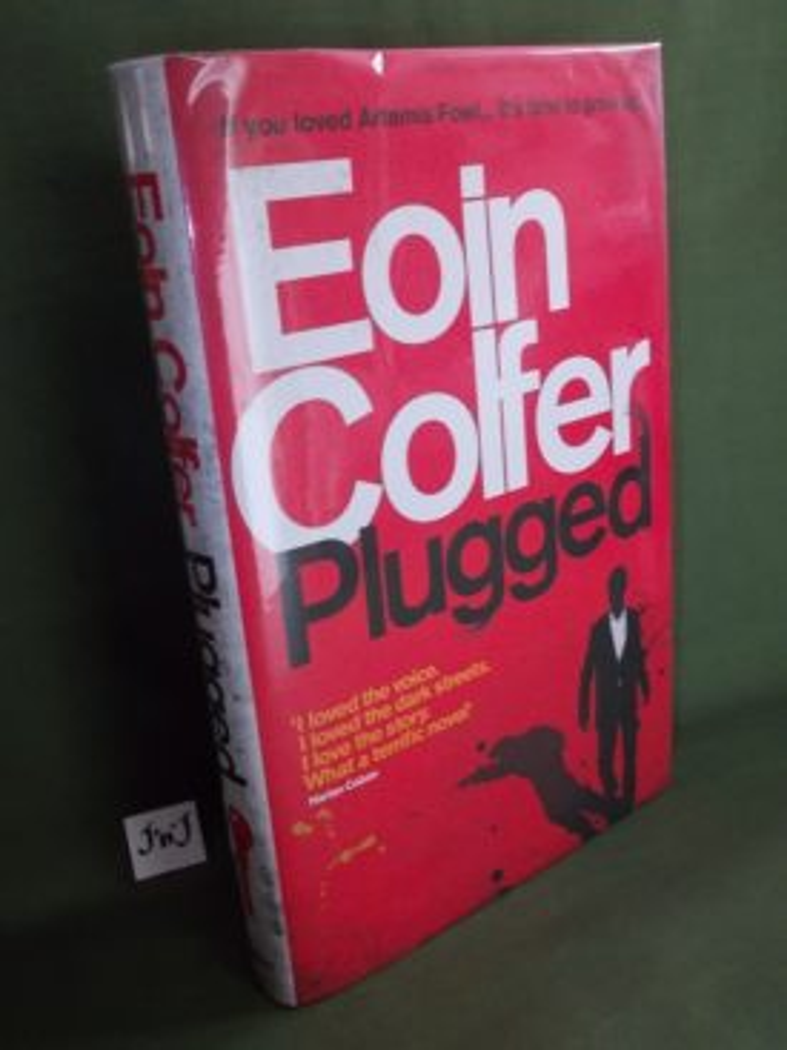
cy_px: 525
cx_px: 394
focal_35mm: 38
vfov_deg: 49.0
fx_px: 1153
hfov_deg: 37.7
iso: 200
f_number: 3.1
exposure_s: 1/30
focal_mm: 5.3
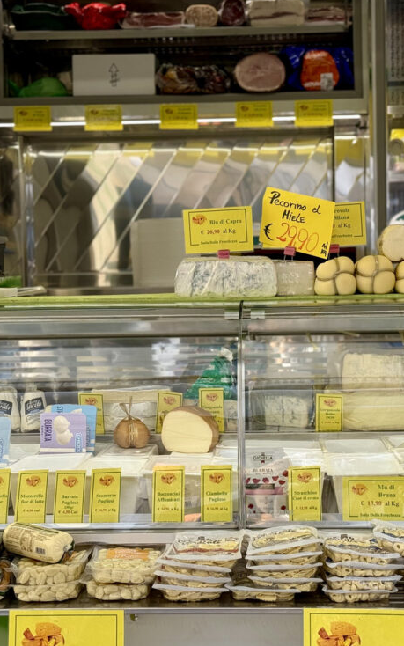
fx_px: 1250
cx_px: 251
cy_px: 319
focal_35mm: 71
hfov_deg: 18.3
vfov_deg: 29.0
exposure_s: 1/557
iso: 80
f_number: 1.78
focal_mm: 6.76
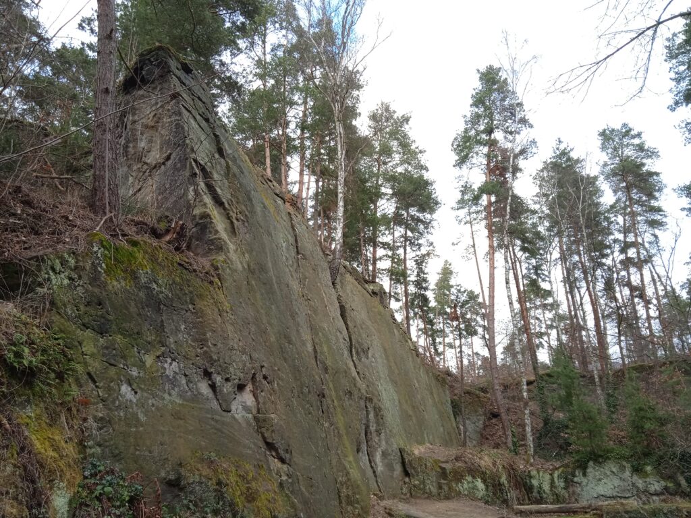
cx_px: 346
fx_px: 559
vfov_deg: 49.7
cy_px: 259
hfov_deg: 63.4
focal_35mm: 28
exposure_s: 1/100
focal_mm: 3.43
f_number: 2.2
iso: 141
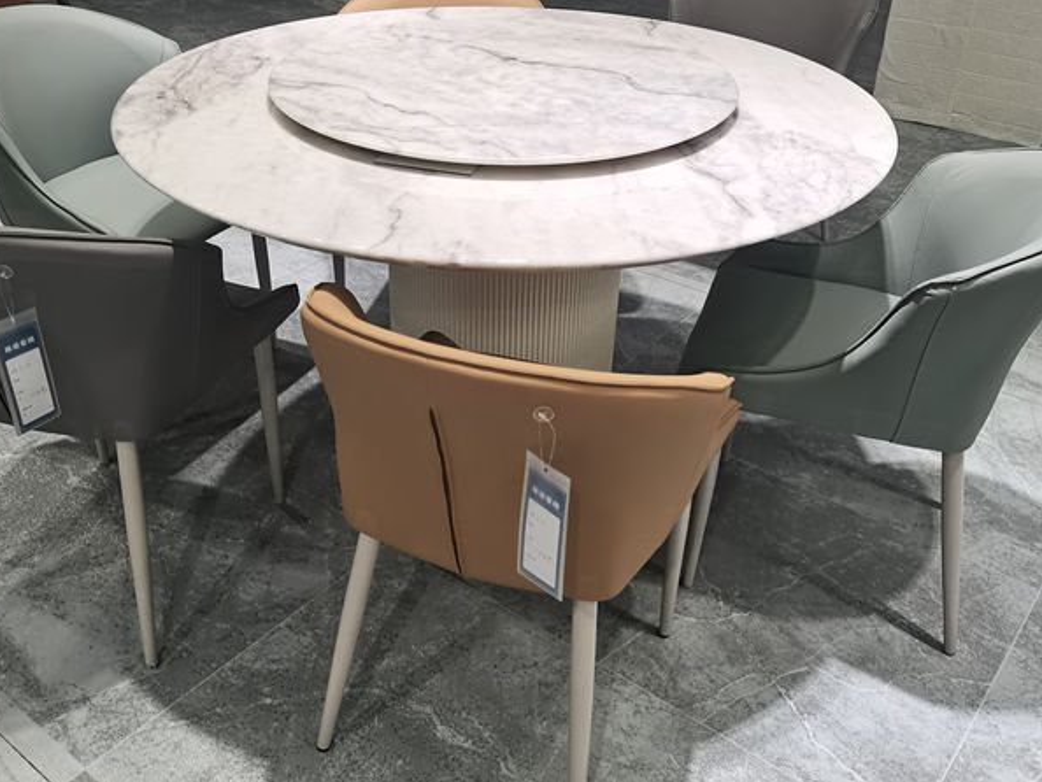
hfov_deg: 52.6
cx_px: 482
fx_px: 1054
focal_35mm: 35
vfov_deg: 40.7
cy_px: 356
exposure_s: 1/100
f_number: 1.8
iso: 125
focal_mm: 5.58
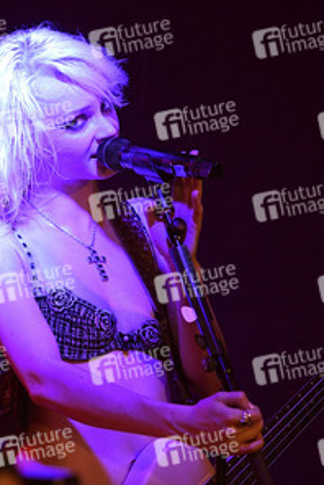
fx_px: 2970
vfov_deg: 9.4
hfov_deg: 6.2
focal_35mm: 220
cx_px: 153
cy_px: 243
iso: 3200
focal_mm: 145
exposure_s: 1/160
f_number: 4
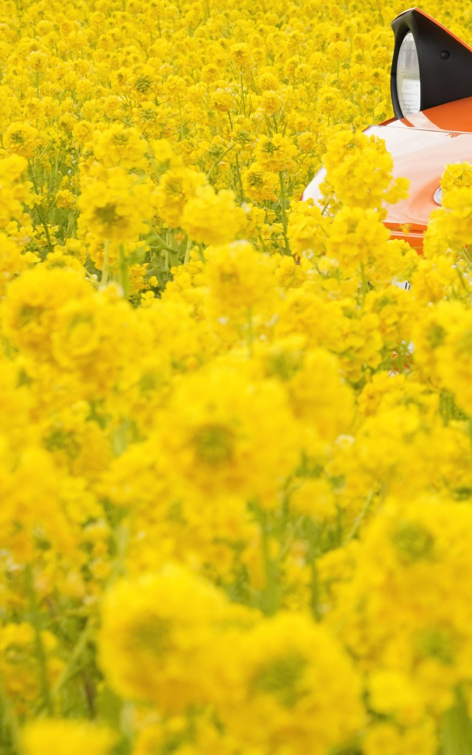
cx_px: 559
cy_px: 284
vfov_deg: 7.4
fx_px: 5824
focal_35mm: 283
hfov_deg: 4.6
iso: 2000
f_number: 20
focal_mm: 128
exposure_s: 1/160
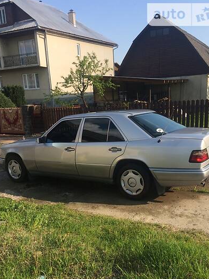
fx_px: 266
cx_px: 112
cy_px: 156
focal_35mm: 33
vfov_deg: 55.2
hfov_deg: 42.9
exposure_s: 1/1172
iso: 32
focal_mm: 4.2
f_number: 2.2
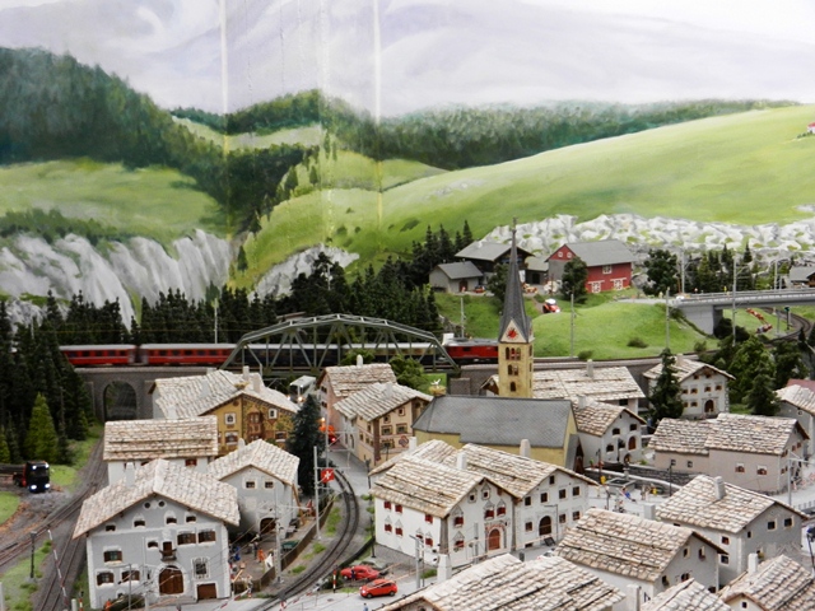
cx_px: 408
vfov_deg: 24.4
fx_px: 1413
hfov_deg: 32.2
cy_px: 306
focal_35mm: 60
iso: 640
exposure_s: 1/30
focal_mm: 10.9
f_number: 4.5
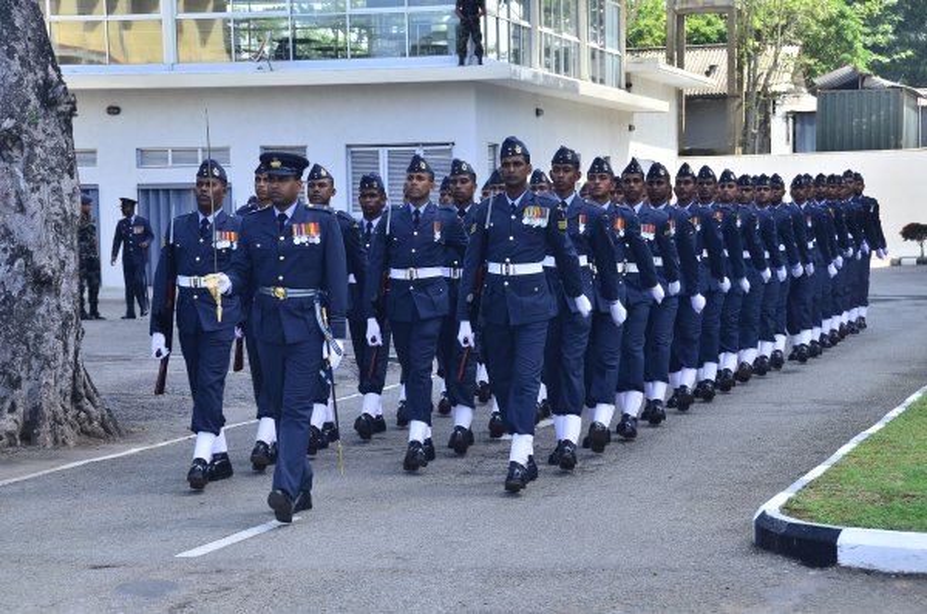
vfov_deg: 14.6
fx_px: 2389
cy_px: 307
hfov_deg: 22.0
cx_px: 464
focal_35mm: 93
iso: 100
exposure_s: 1/200
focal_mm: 62
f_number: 6.3
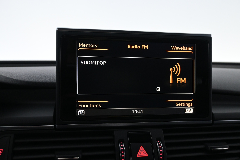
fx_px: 240
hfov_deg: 53.1
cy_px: 80
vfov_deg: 36.9
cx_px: 120
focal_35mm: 36
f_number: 4.2
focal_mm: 24
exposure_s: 1/40
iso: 1600
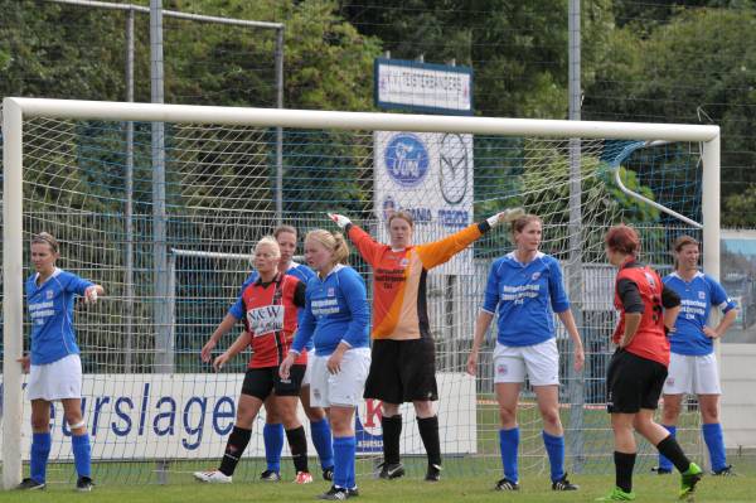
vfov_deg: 3.8
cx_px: 378
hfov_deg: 5.7
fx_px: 7554
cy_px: 252
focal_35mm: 360
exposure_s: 1/500
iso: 200
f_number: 7.1
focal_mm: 240
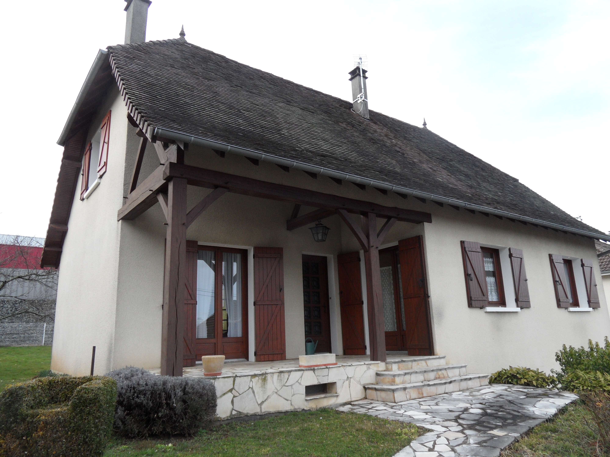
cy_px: 228
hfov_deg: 71.6
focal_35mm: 24
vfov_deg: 56.8
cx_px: 305
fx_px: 423
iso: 80
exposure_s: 1/180
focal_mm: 3.9
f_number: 3.2
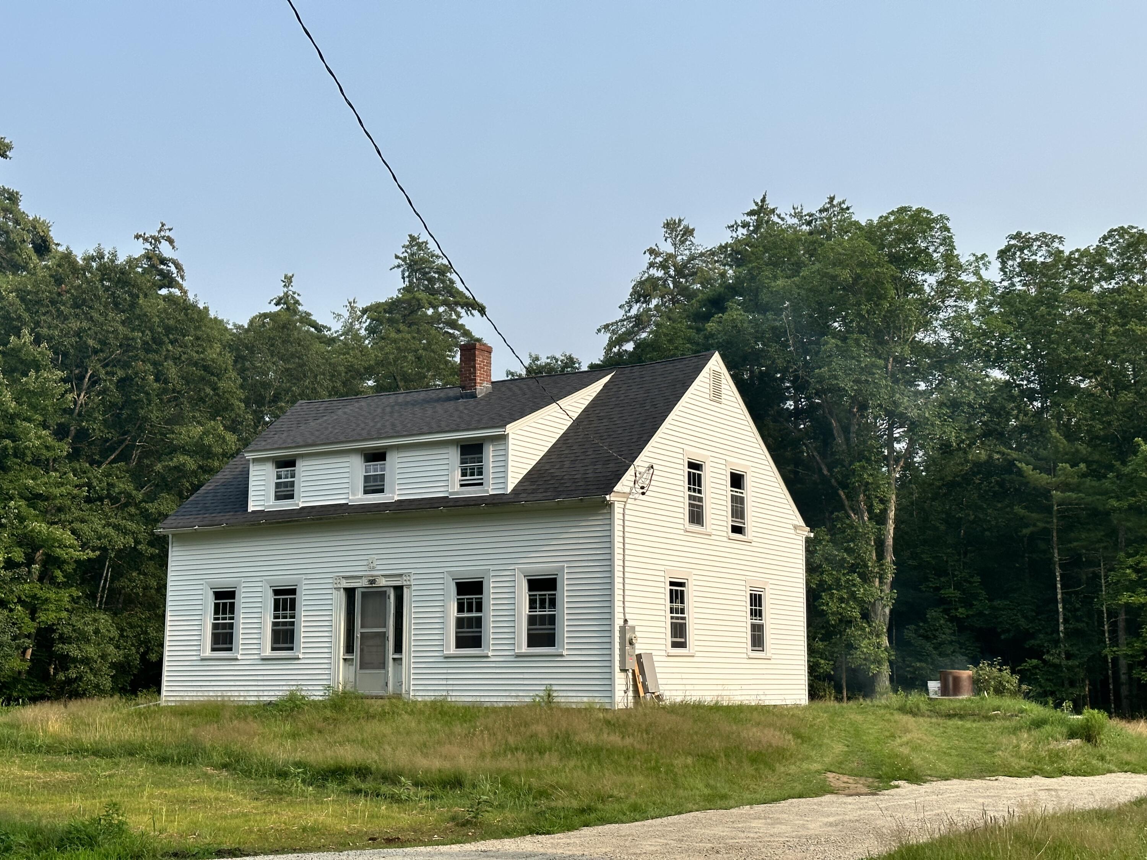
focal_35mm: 48
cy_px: 430
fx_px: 1590
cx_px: 574
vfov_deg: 30.3
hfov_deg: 39.7
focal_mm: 6.86
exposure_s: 1/2597
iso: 64
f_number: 1.78
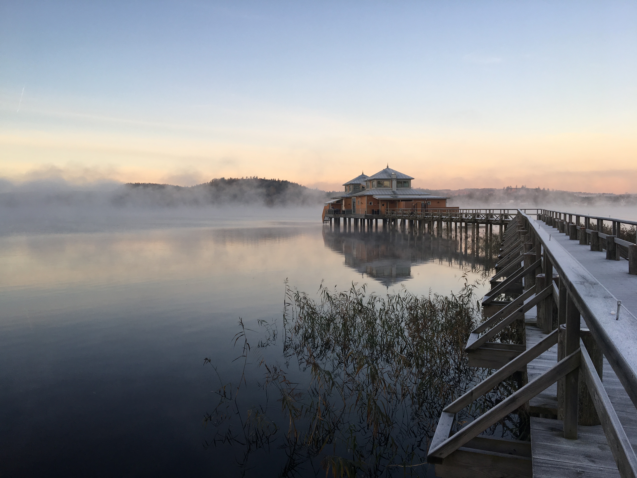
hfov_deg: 61.7
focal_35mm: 29
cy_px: 239
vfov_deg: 48.2
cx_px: 318
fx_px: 534
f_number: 2.2
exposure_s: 1/114
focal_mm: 4.15
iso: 25
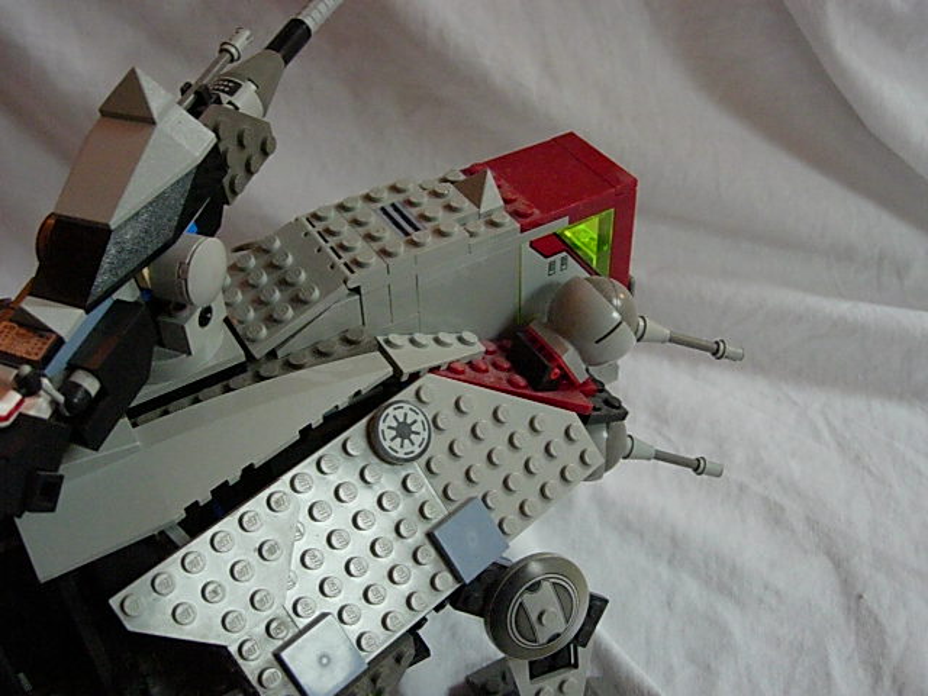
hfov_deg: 49.0
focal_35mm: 38
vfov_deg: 37.7
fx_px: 1019
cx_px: 464
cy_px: 348
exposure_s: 1/65.8
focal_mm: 7.8
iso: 400
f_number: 2.8
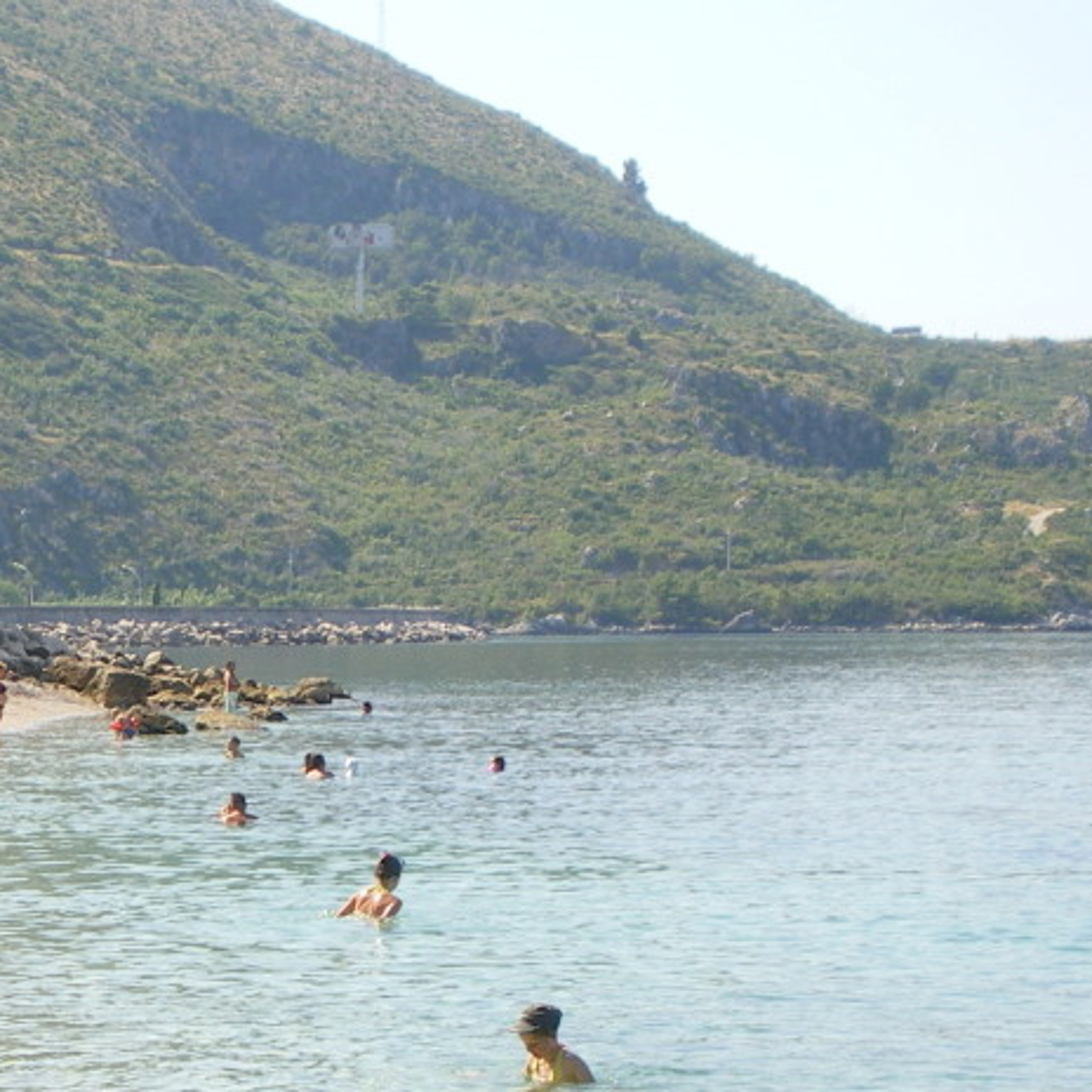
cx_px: 35
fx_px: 4818
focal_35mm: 135
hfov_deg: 12.8
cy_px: 965
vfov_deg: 12.8
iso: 50
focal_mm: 10.3
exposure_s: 1/160
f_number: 5.9
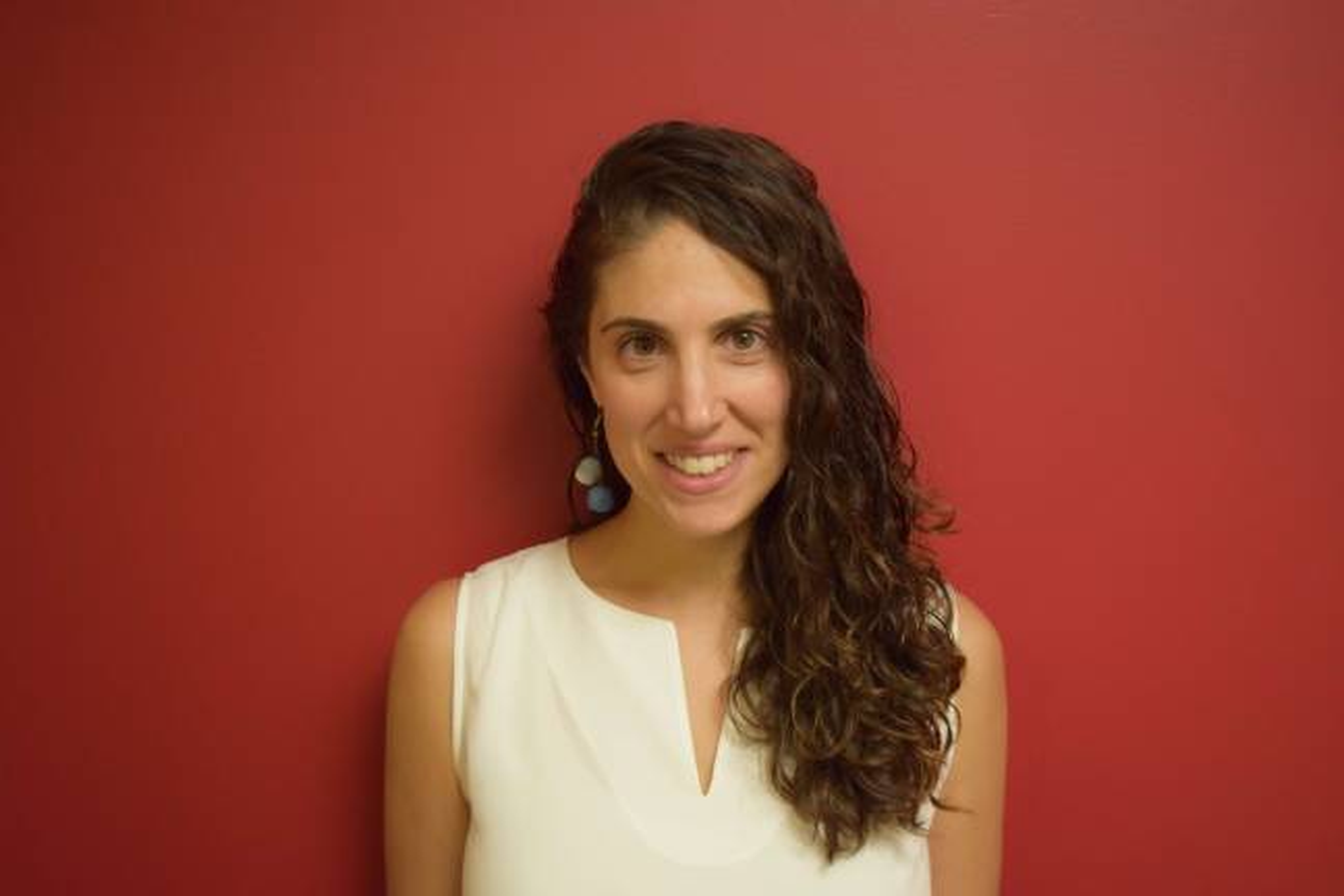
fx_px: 1512
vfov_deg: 33.0
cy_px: 448
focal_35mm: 40
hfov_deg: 47.9
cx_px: 672
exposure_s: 1/60
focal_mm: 27
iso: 2000
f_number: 4
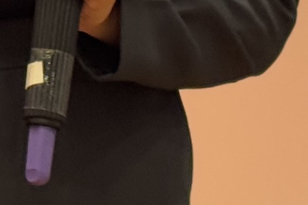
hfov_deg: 6.4
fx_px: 2678
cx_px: -339
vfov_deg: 4.4
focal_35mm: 313
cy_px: -148
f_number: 1.78
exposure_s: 1/50
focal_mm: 6.76
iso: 160
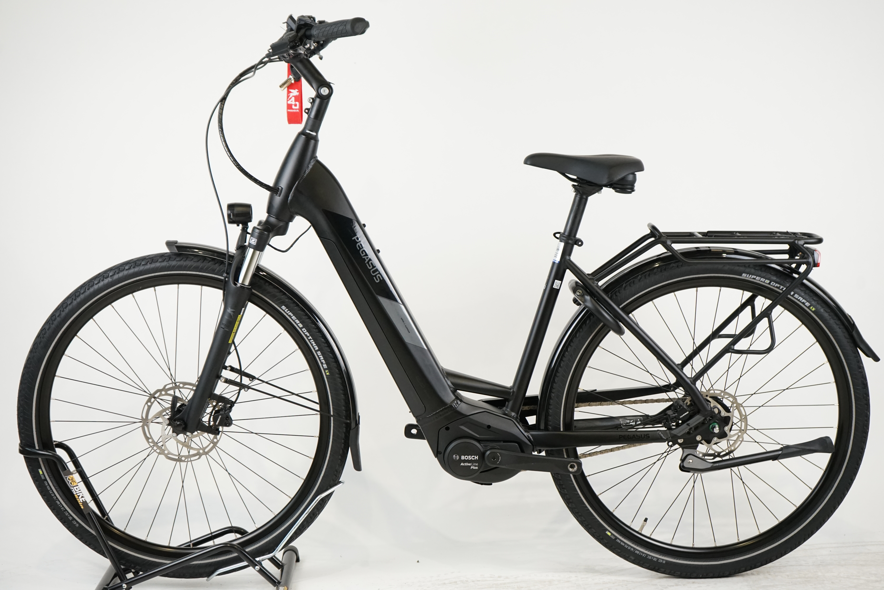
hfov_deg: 32.4
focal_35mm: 62
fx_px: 1522
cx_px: 442
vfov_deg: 21.9
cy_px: 295
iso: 2000
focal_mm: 62
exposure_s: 1/200
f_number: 5.6
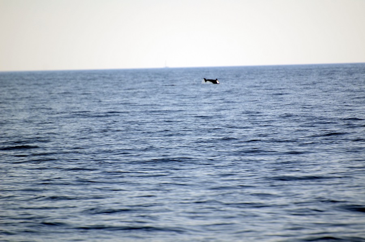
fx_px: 4553
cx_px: 182
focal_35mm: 450
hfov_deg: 4.6
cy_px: 121
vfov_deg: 3.0
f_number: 5.6
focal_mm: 300
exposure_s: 1/640
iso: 100
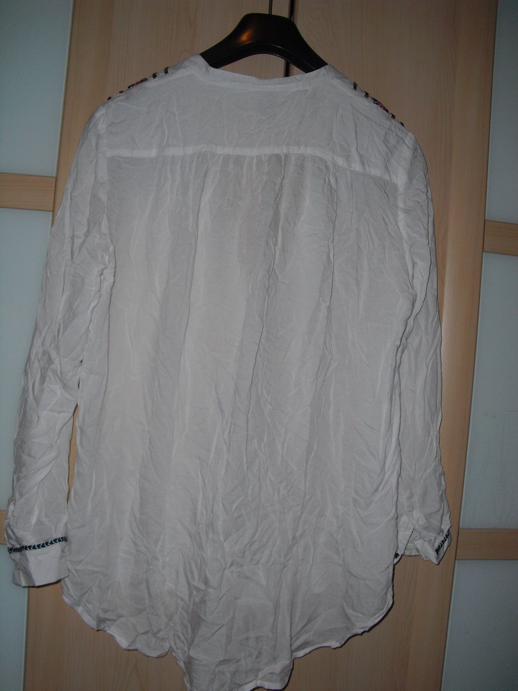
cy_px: 346
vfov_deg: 51.4
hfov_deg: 39.7
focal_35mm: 36
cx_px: 259
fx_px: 718
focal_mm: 6.3
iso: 100
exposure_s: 1/60
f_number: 3.1
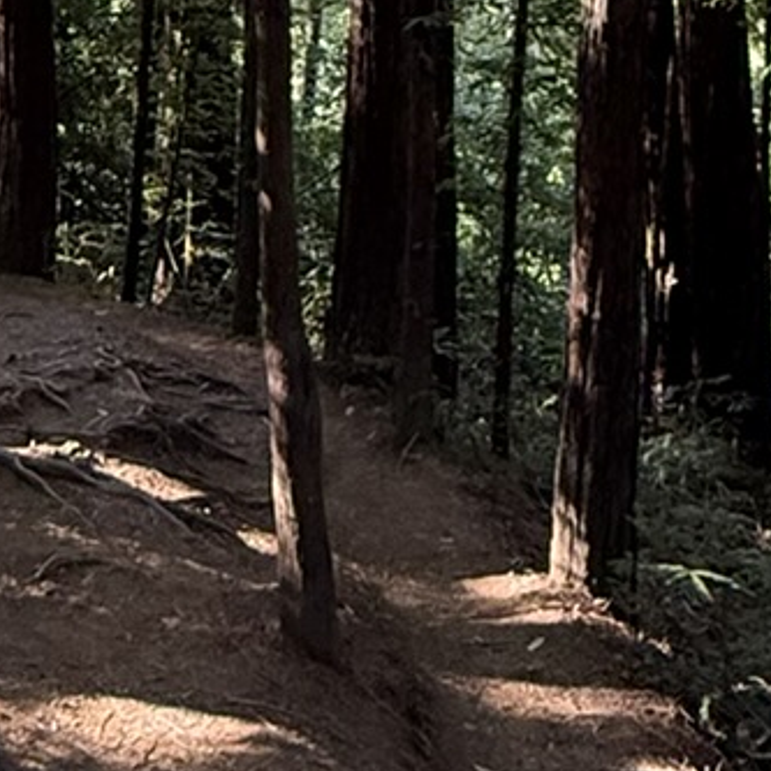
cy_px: -289
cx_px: 116
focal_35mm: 76
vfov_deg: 20.4
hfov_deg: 22.3
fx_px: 1915
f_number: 2.2
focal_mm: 2.22
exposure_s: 1/99
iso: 320
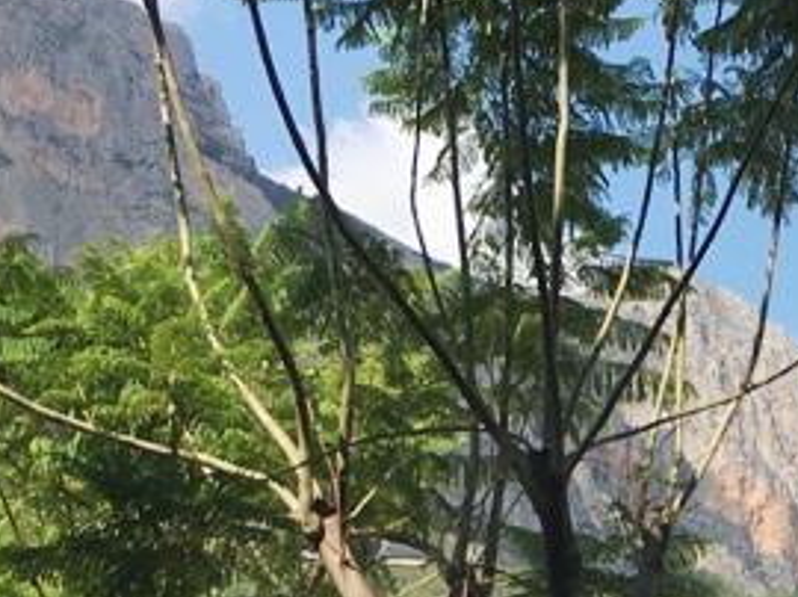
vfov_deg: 12.7
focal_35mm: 110
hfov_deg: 17.4
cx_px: 839
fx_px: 2534
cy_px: 904
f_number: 2.2
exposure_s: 1/1972
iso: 25
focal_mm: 4.15
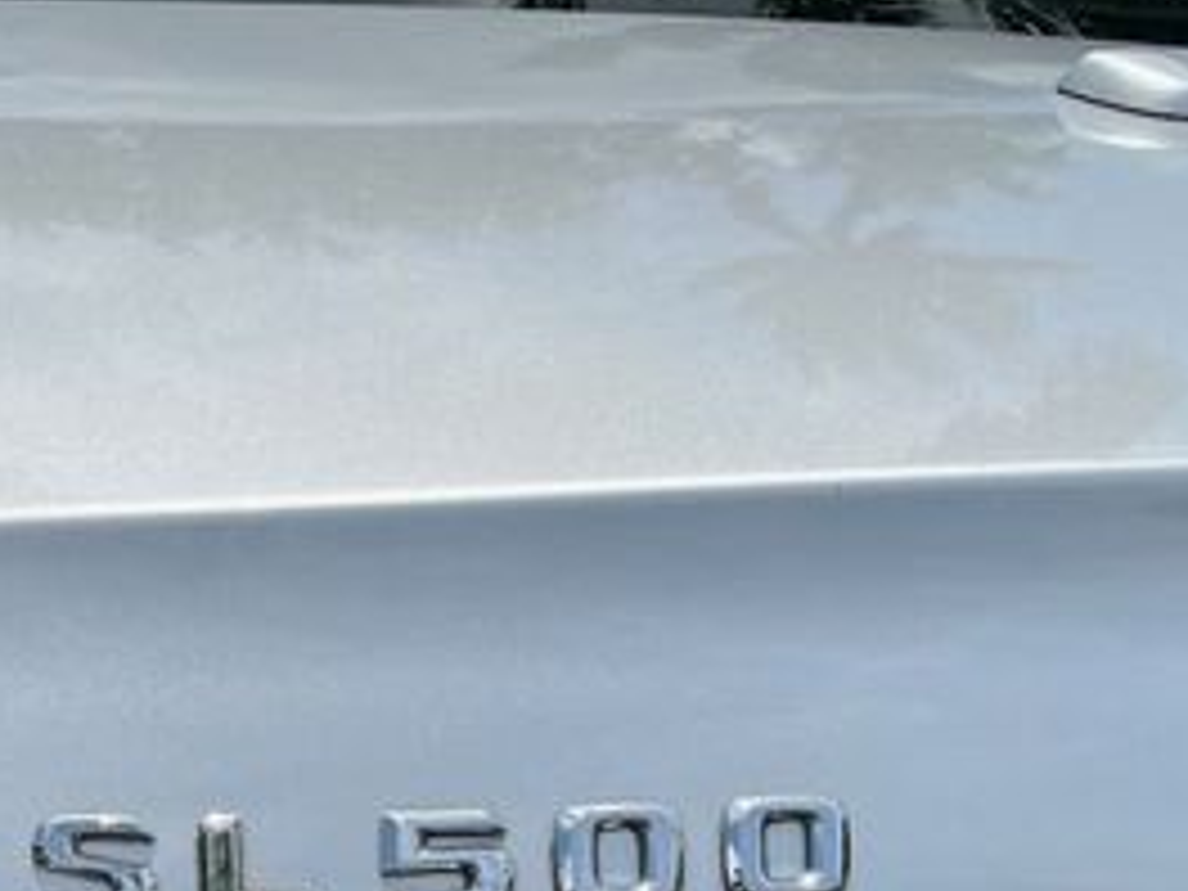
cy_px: 1048
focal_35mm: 63
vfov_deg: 21.7
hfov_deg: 30.1
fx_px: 2162
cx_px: 266
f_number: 1.5
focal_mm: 5.7
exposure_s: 1/6579
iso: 50
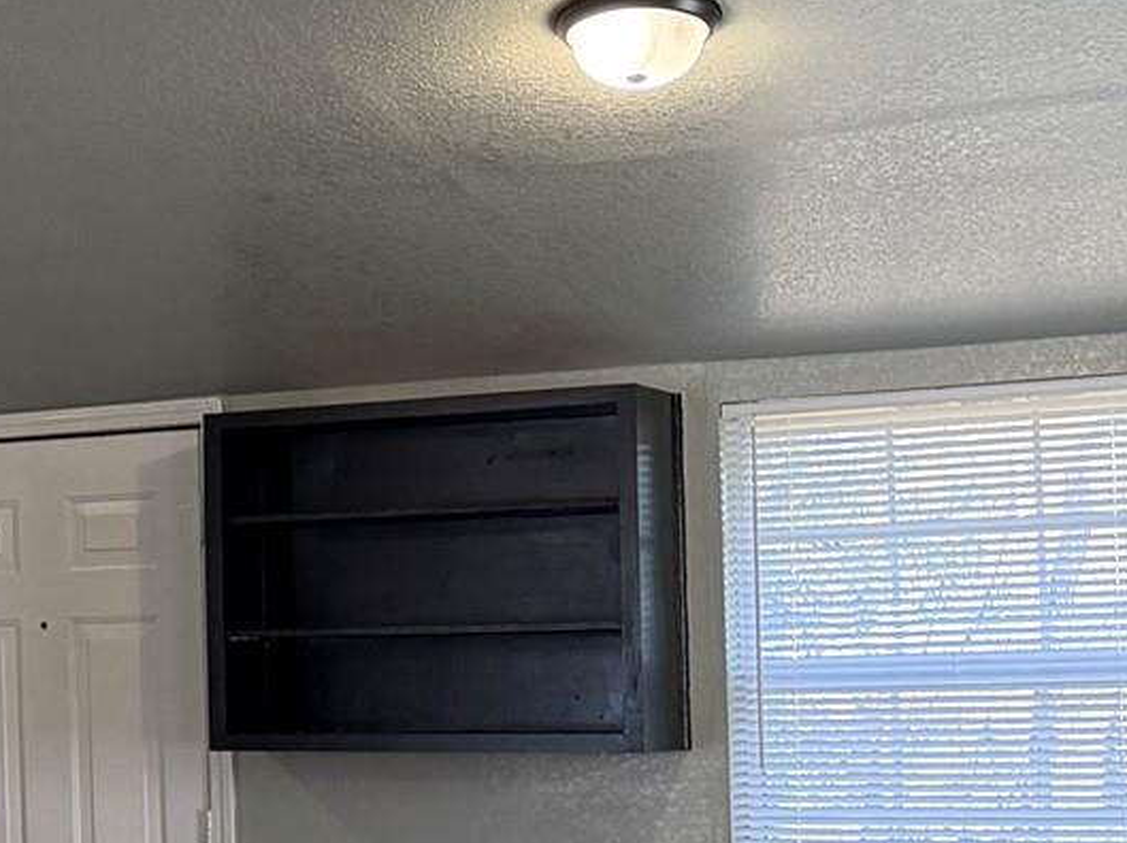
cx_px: -641
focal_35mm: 93
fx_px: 3026
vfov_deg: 15.8
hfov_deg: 18.3
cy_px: 553
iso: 250
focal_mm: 6.76
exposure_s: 1/120
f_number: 1.78
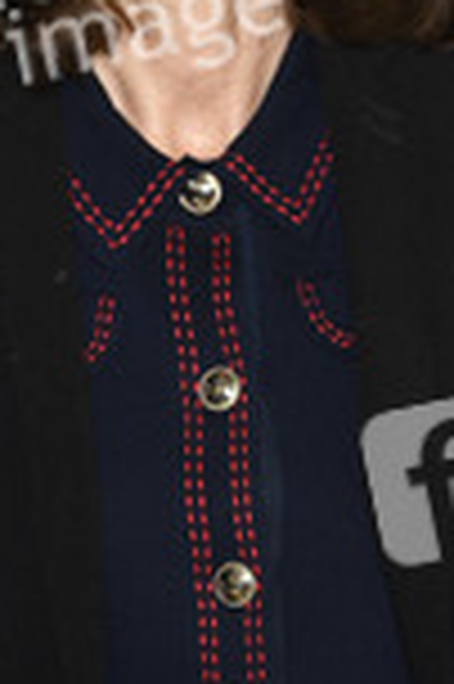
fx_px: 9972
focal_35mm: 526
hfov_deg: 2.6
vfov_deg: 3.9
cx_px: 184
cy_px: 234
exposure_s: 1/320
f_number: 3.5
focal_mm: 200
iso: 640
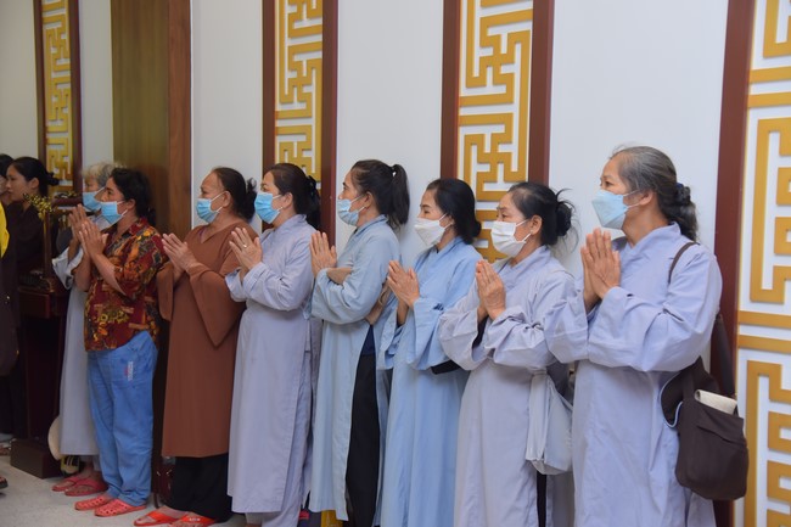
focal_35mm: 52
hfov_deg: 38.2
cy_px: 264
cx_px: 396
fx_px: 1142
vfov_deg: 26.0
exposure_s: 1/125
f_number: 5
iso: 640
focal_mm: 52
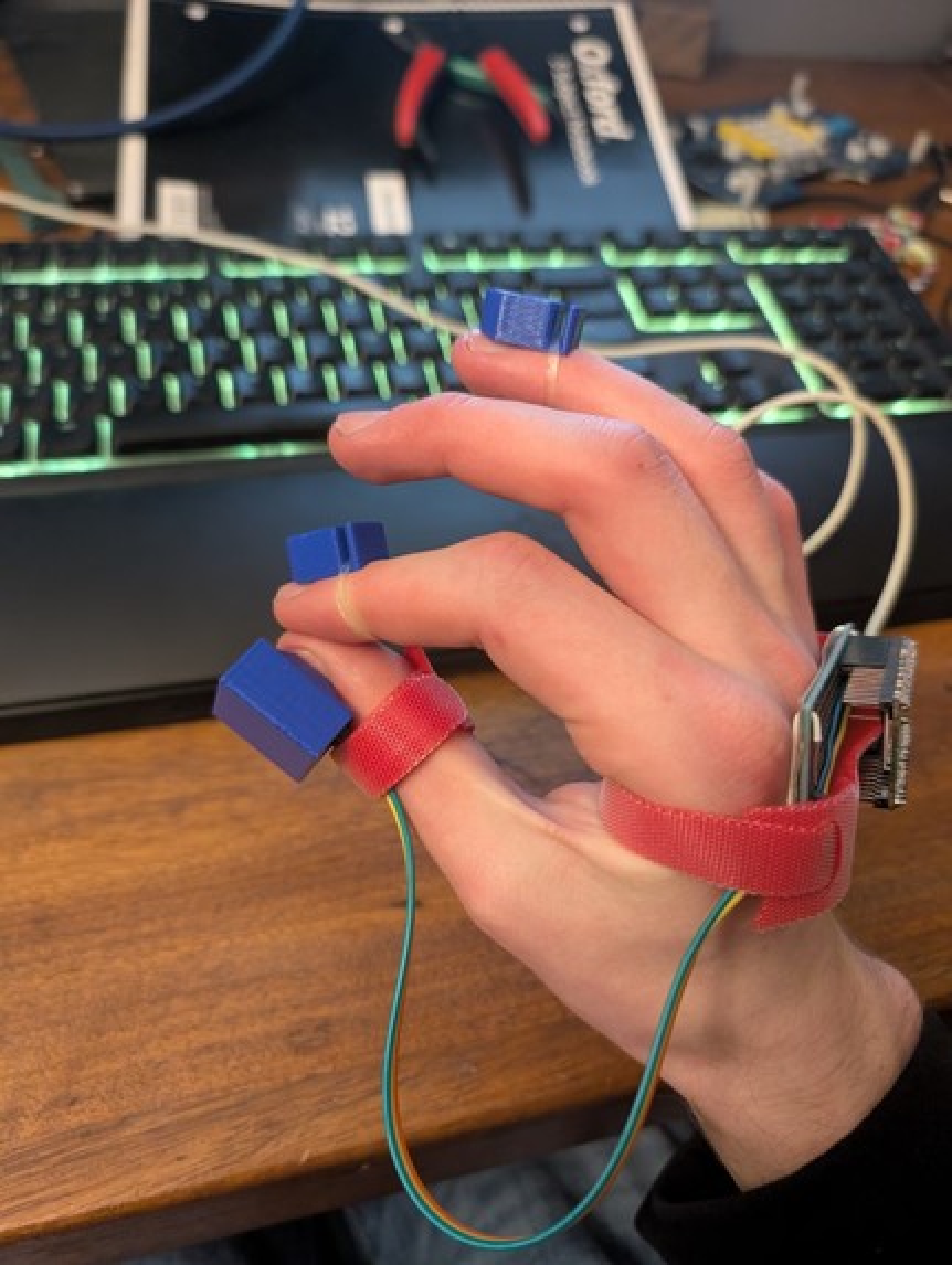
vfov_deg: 71.5
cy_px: 632
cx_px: 476
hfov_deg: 56.9
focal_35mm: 24
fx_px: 878
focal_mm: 6.9
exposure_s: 1/40
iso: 956
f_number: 1.68
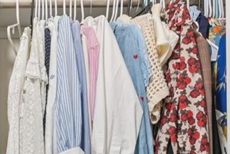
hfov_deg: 26.7
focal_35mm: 62
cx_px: -78
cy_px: 207
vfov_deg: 19.9
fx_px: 396
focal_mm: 14
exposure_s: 1/4
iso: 400
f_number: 8
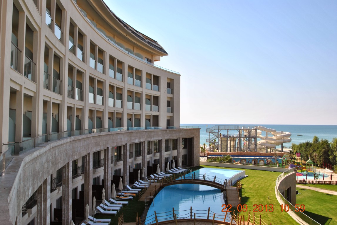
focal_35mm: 36
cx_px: 168
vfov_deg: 37.0
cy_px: 112
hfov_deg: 53.1
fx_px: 337
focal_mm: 24
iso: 100
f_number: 9
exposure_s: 1/200
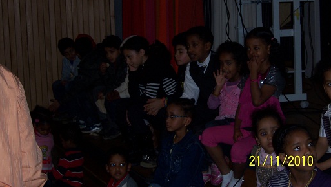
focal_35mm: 80
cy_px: 69
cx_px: 165
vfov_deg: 15.1
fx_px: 702
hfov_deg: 26.5
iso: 80
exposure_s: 1/90
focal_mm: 12.1
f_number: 4.3
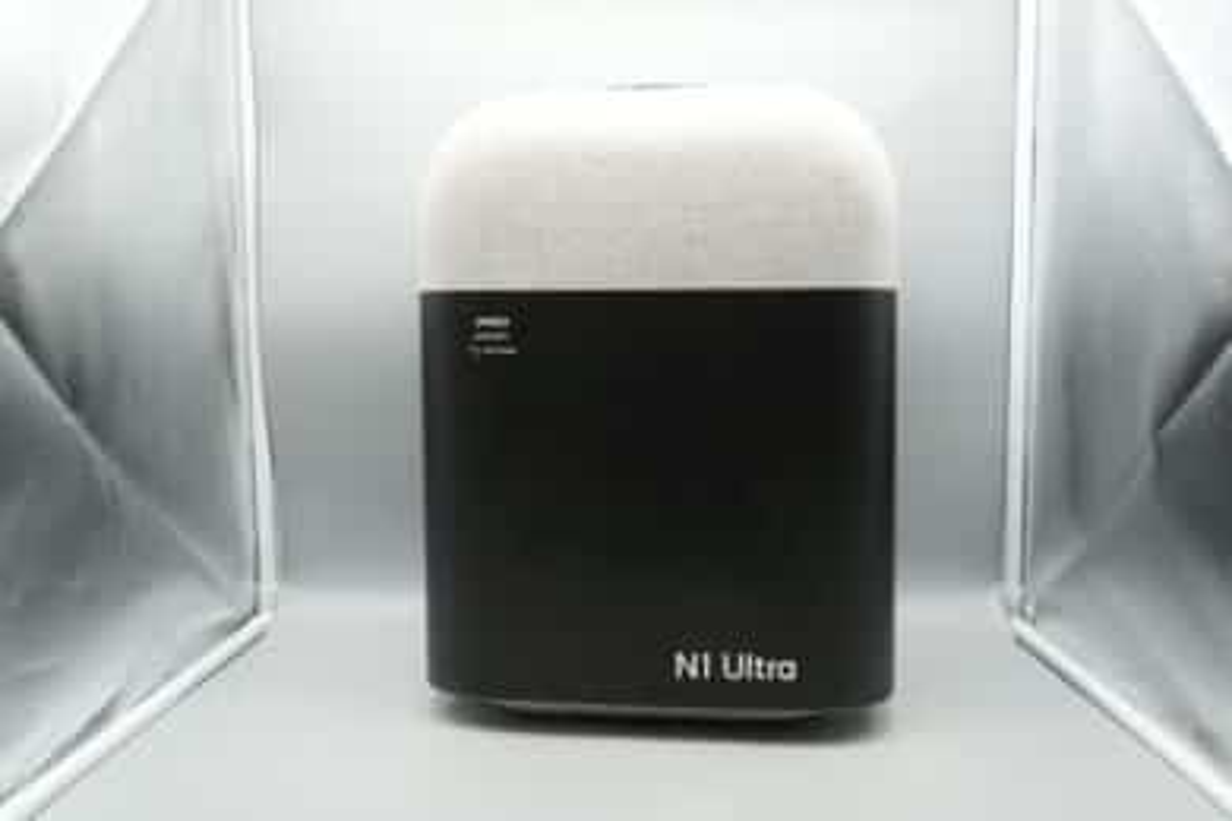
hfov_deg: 60.3
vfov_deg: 42.3
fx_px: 1061
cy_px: 410
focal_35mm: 31
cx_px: 616
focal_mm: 31
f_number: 9
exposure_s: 1/40
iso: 640
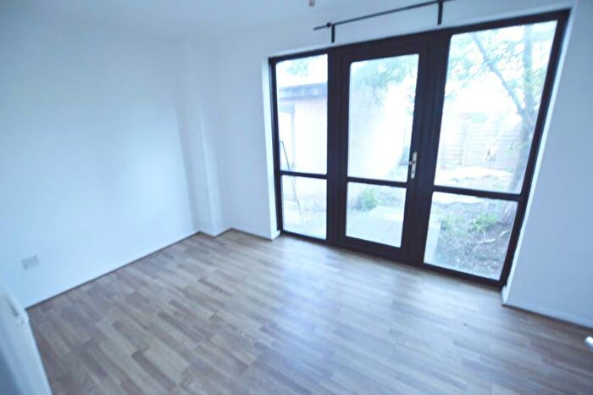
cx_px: 296
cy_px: 198
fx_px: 247
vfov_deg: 77.3
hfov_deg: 100.4
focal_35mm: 15
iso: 450
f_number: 3.5
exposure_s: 1/60
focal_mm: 10
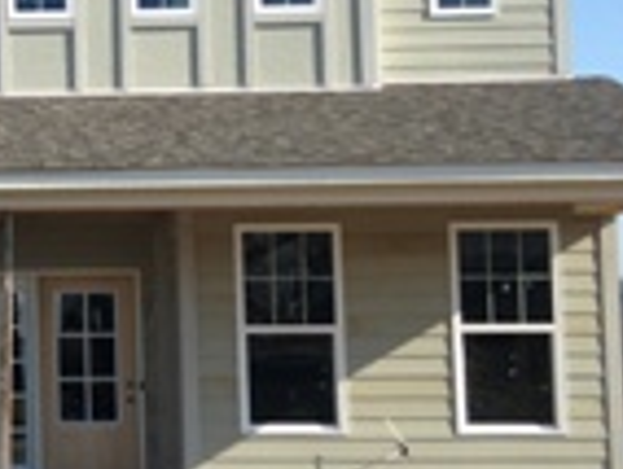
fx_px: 1911
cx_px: -99
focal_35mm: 106
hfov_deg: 17.7
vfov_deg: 14.0
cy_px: 213
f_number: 2.4
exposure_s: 1/1361
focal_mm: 4.12
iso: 50
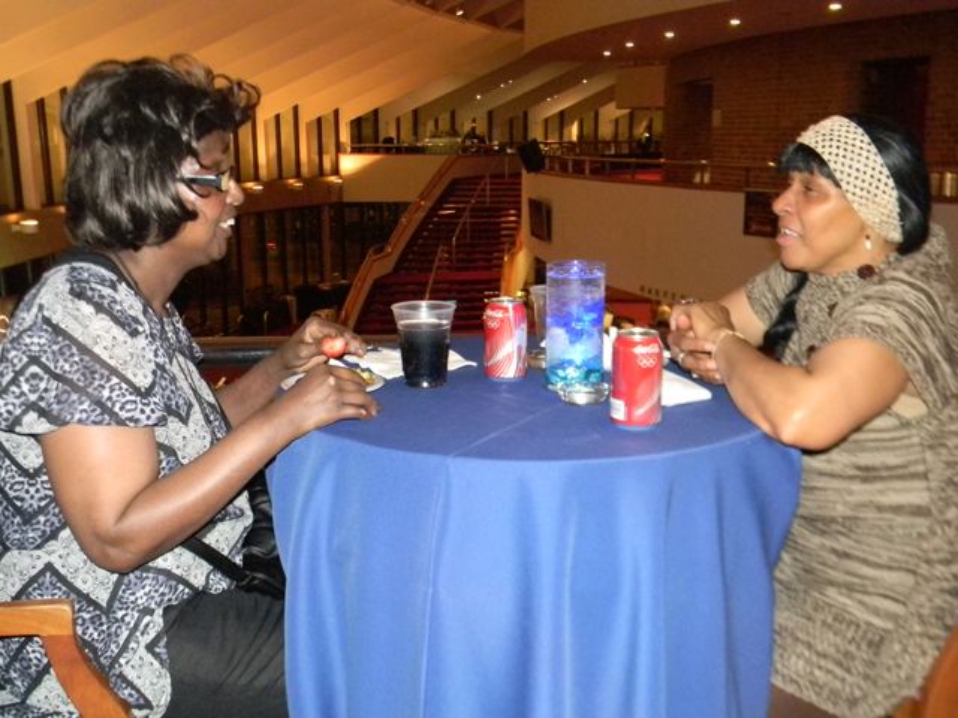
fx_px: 996
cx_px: 479
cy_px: 359
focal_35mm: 36
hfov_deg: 51.4
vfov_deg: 39.7
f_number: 3.7
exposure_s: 1/30
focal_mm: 6.4
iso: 800
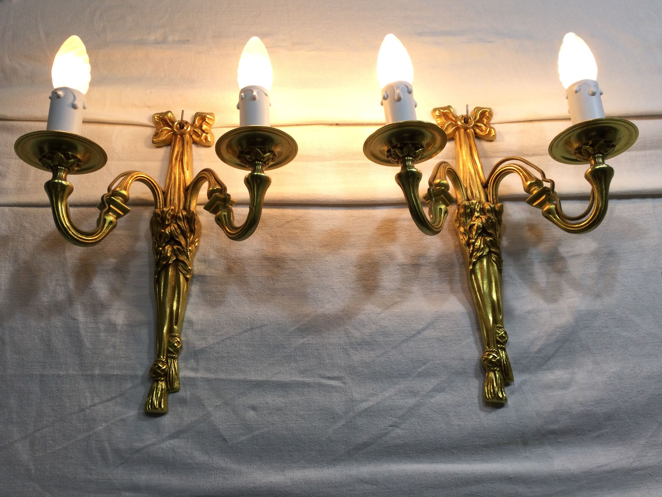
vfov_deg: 44.2
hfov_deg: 56.8
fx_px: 612
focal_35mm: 32
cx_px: 325
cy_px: 241
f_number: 2.4
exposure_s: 1/100
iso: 32
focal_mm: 3.3
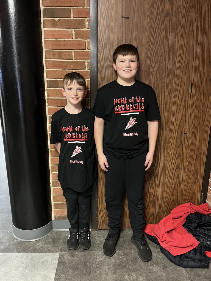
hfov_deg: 53.1
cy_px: 140
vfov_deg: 67.3
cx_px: 106
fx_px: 211
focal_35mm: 26
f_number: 1.6
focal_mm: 5.1
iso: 500
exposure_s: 1/40
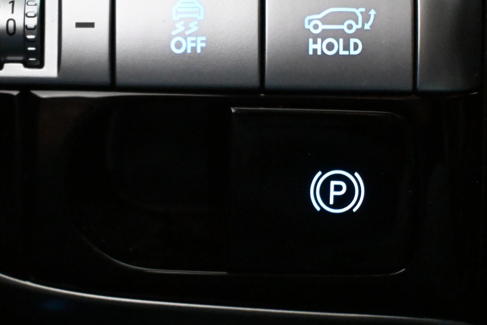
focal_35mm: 87
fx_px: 1174
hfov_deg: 23.3
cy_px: 132
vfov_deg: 15.7
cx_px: 163
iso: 12800
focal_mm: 37
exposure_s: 1/100
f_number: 5.3
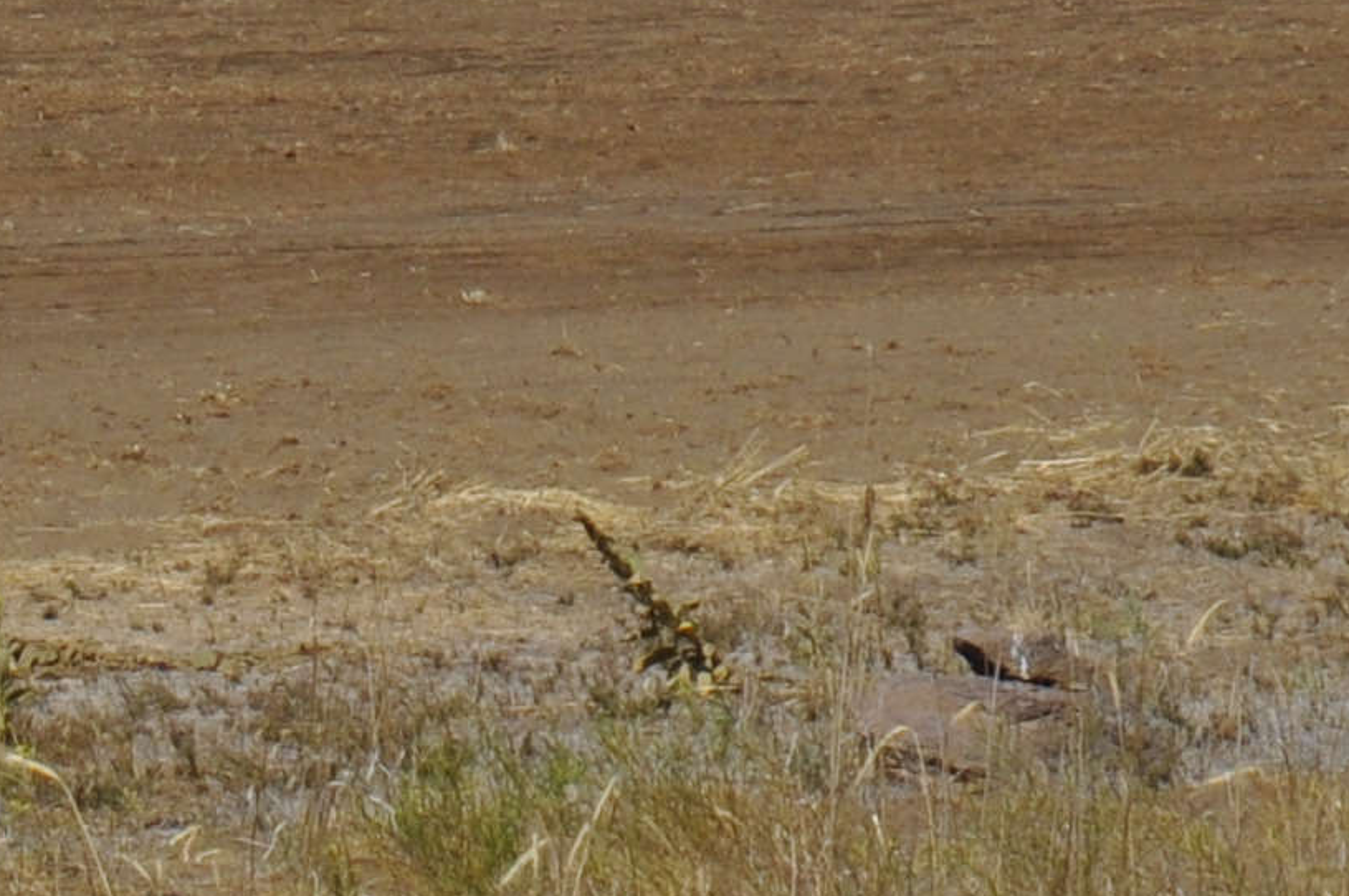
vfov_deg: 4.1
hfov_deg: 6.2
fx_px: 12388
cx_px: -670
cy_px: -339
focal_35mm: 331
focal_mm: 42
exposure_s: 1/400
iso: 200
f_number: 10
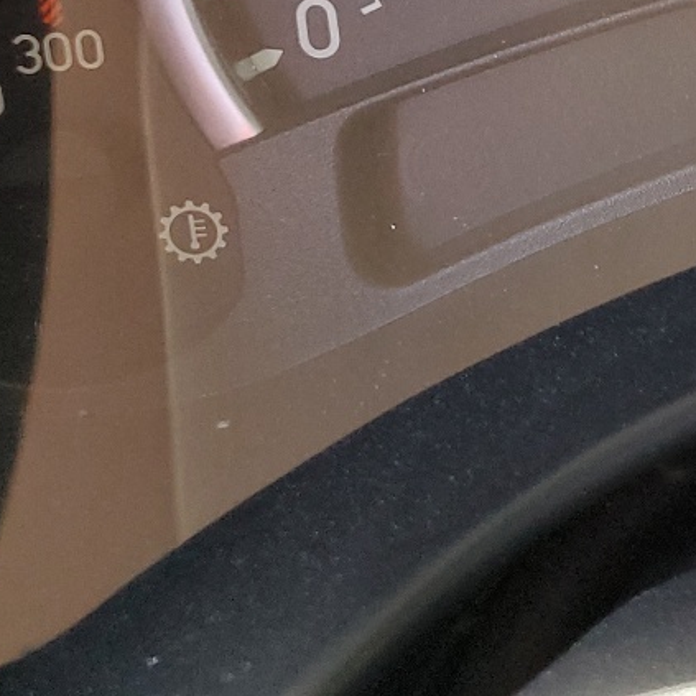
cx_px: 1292
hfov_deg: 16.4
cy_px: -81
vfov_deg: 19.1
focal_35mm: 87
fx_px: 1979
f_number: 1.5
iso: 87
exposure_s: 1/120
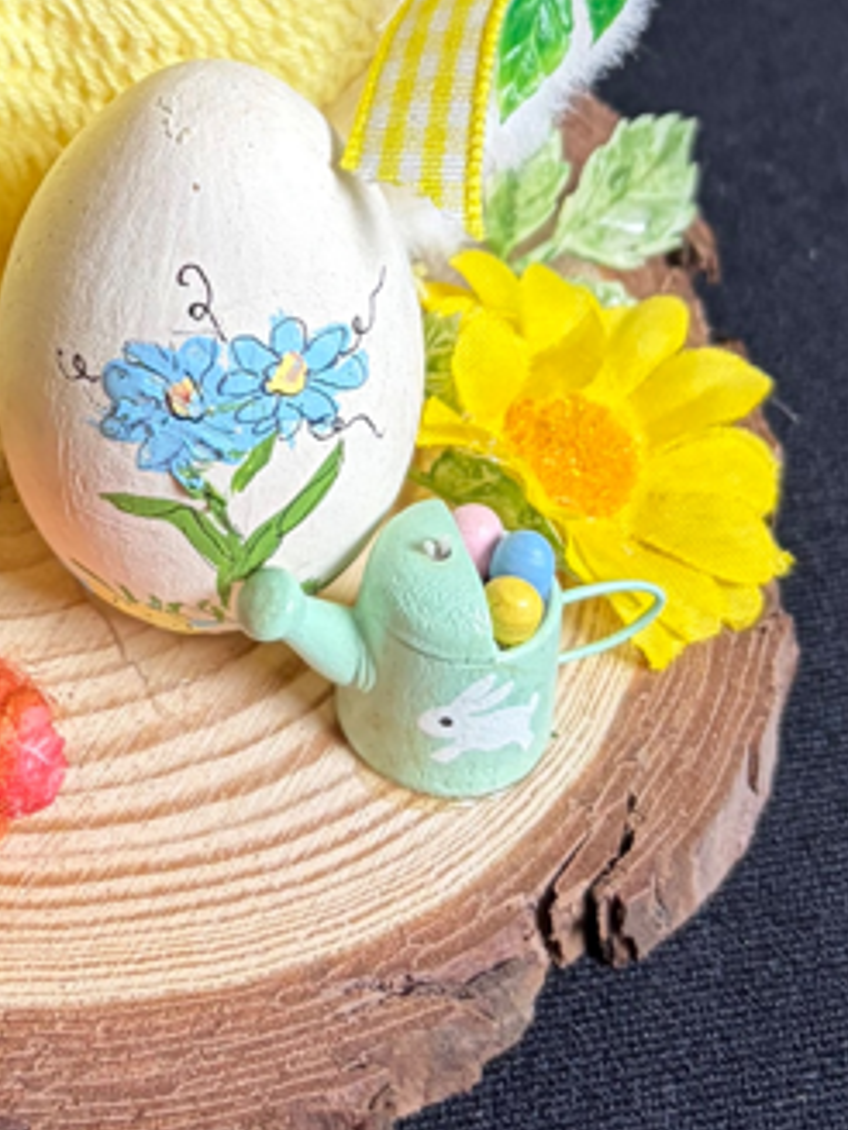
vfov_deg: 20.1
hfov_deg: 15.2
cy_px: 17
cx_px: -38
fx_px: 3103
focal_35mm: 95
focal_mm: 5.96
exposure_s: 1/60
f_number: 1.6
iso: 125
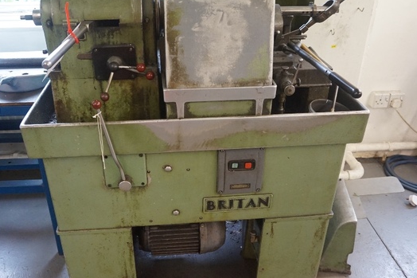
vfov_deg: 39.9
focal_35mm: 33
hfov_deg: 57.2
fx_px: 382
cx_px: 191
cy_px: 131
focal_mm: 16
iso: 2000
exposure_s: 1/160
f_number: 3.5
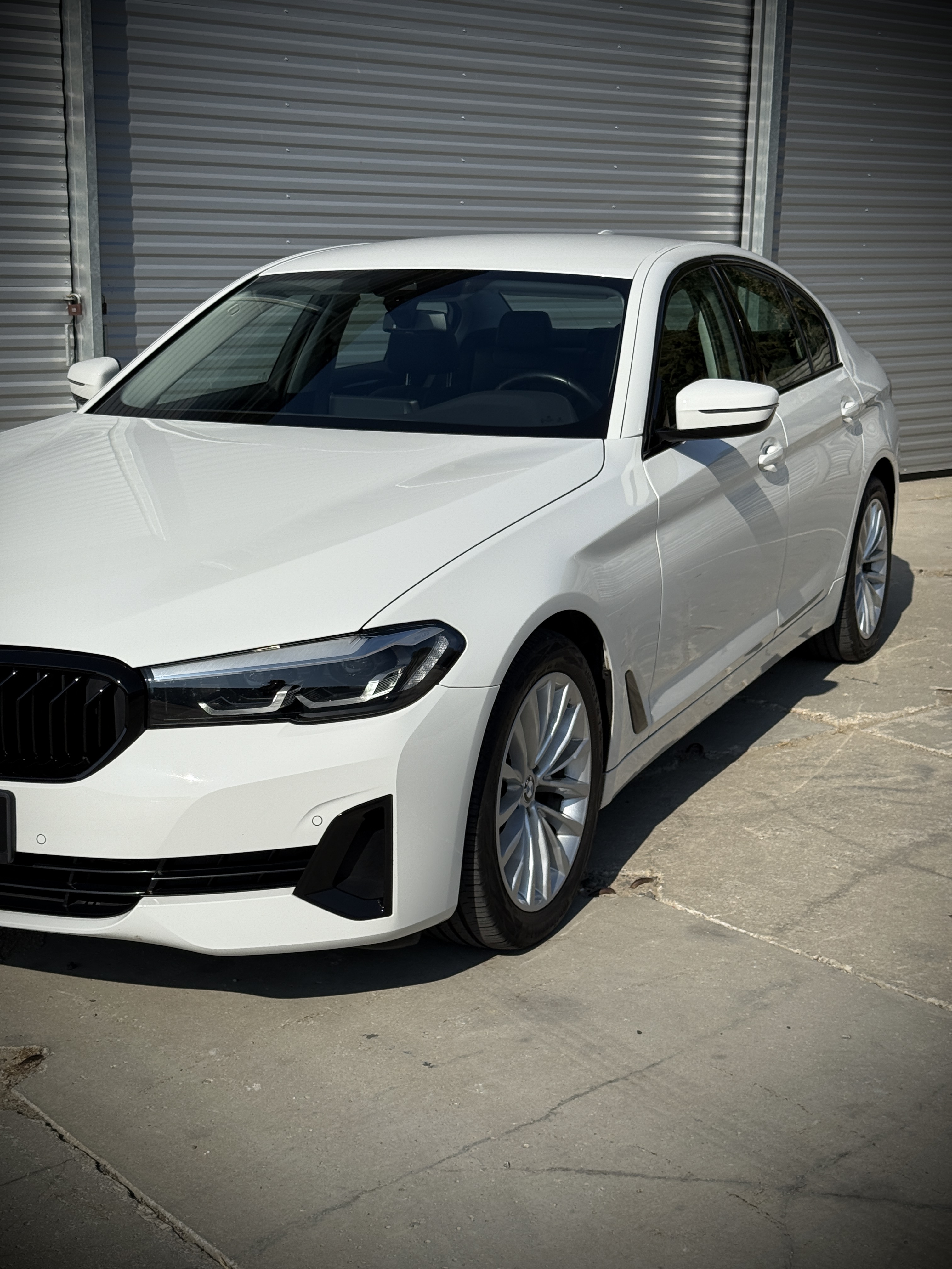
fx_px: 1760
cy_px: 634
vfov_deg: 39.7
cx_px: 476
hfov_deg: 30.3
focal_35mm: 48
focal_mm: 6.76
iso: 64
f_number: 1.78
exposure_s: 1/9901
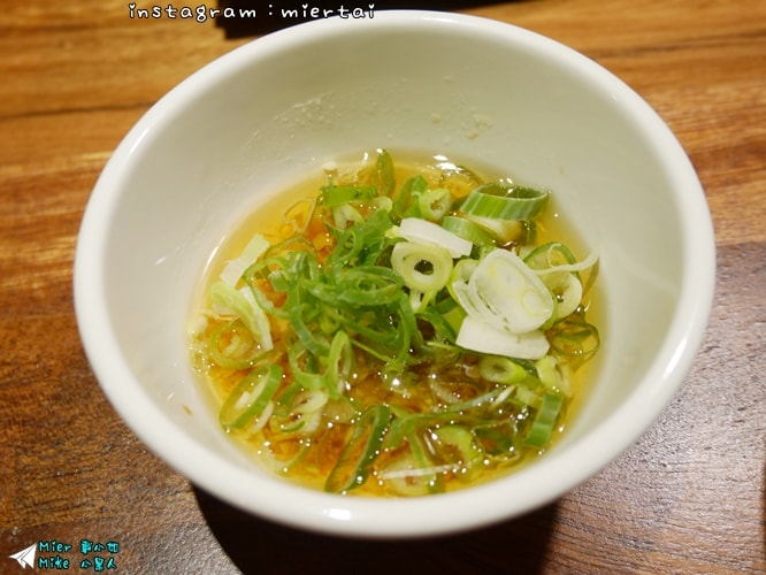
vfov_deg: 39.7
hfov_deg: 51.3
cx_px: 383
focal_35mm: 36
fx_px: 797
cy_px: 288
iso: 800
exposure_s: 1/60
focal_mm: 18
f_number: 4.2
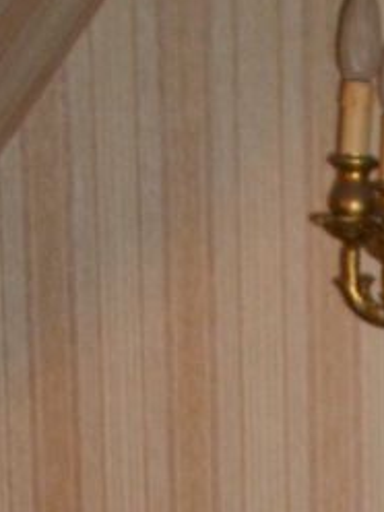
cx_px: 572
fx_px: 1849
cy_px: 818
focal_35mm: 125
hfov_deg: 11.4
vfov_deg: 14.5
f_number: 2.9
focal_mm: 5.7
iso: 150
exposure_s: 1/40
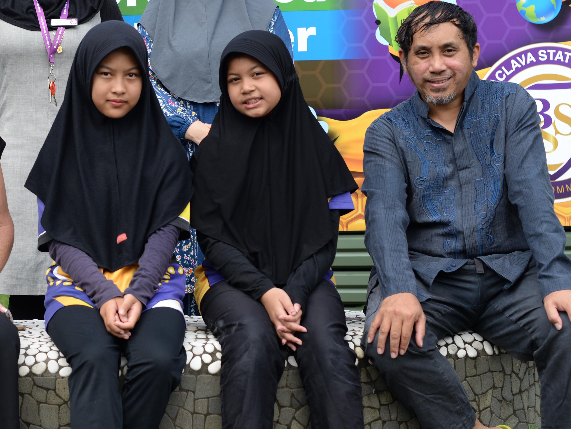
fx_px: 1270
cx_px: 186
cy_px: 170
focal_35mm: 77
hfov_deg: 25.2
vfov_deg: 19.1
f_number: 4
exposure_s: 1/500
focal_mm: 50
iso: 125
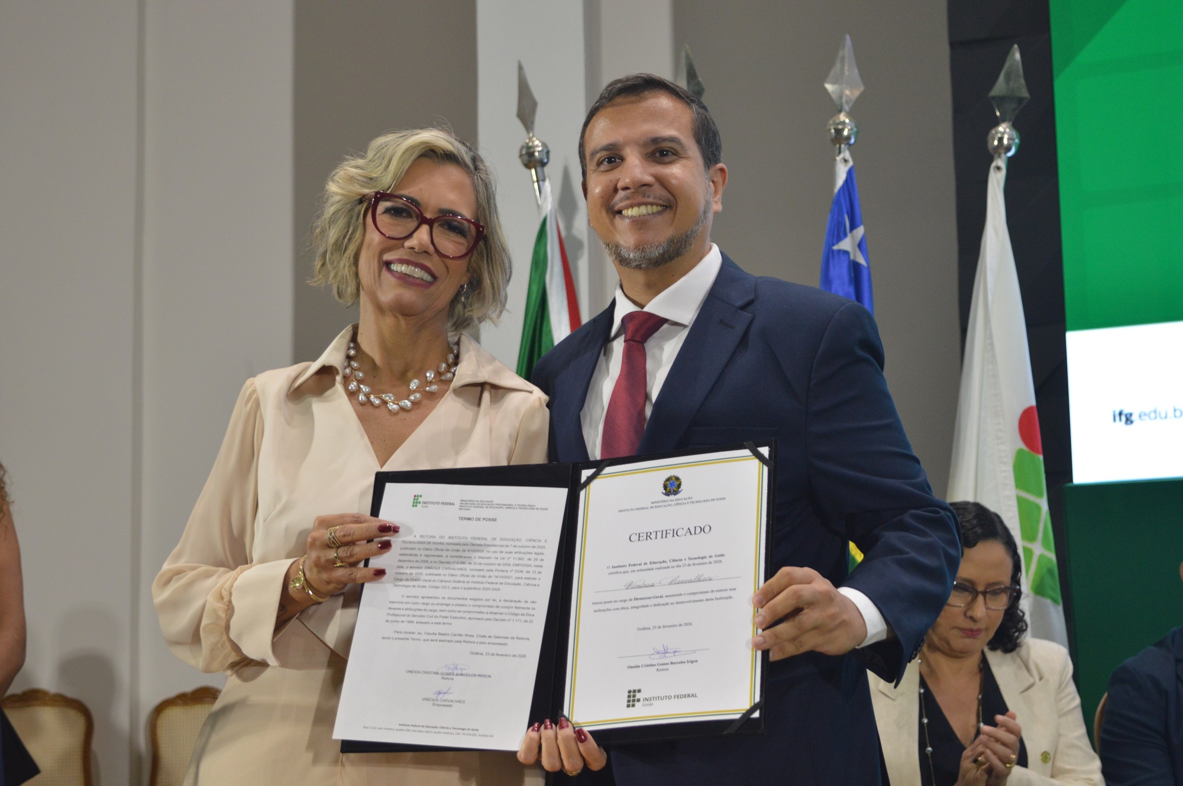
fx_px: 2265
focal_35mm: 69
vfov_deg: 19.7
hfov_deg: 29.3
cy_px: 393
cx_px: 592
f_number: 5
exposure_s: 1/50
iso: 800
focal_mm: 46
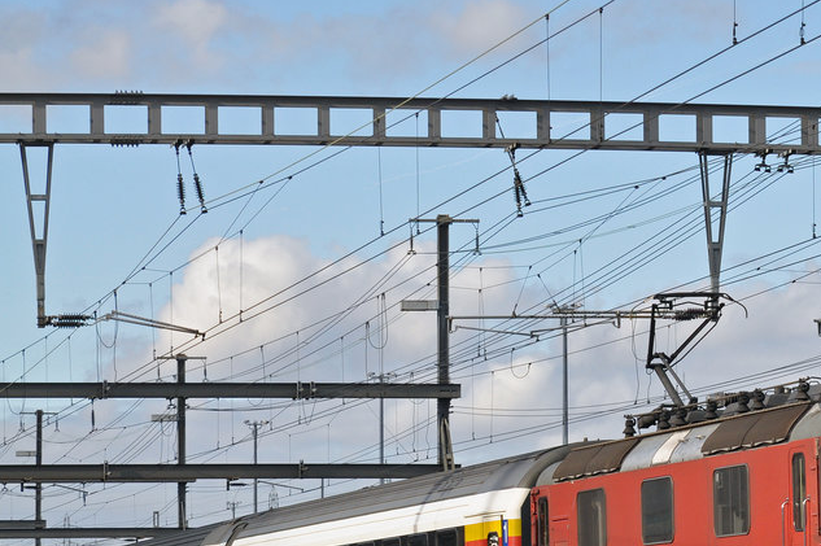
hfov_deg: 10.3
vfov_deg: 6.9
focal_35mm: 199
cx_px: 757
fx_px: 4535
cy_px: 378
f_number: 7.1
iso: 400
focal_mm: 70
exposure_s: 1/1000
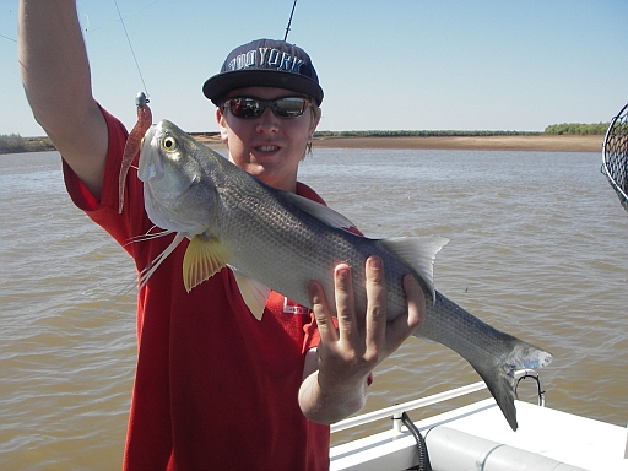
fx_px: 689
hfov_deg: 49.0
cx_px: 314
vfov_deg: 37.7
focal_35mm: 38
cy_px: 236
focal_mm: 6.3
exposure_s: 1/160
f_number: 6.6
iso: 50
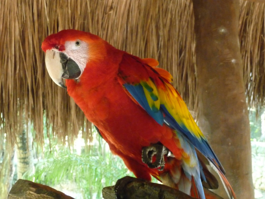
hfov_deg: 29.0
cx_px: 132
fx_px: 513
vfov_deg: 21.9
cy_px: 100
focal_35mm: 67
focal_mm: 11.3
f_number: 4.5
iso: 800
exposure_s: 1/8
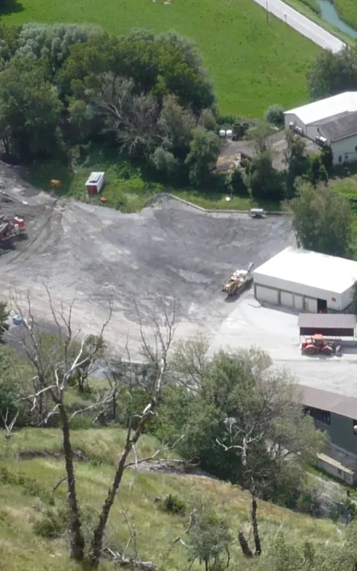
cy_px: 524
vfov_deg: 14.5
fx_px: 2225
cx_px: 349
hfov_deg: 9.1
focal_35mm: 143
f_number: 10
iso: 100
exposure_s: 1/125
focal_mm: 7.4
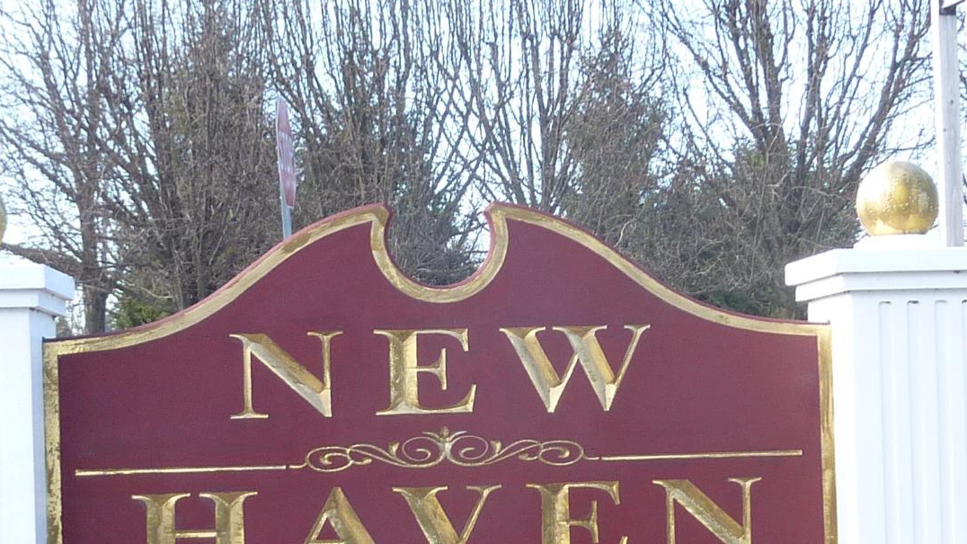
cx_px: 457
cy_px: 390
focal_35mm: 70
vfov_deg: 17.2
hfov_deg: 30.1
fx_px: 1795
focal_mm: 4.4
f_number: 3.3
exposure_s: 1/100
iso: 80
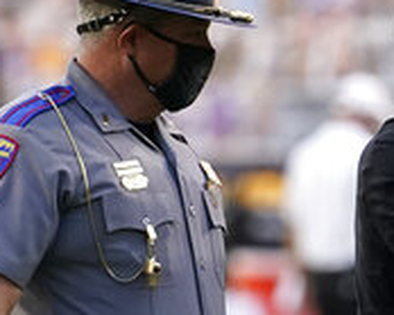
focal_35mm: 552
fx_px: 6433
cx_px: 476
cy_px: 267
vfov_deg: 2.8
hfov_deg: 3.5
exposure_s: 1/1600
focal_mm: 200
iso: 2500
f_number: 2.8
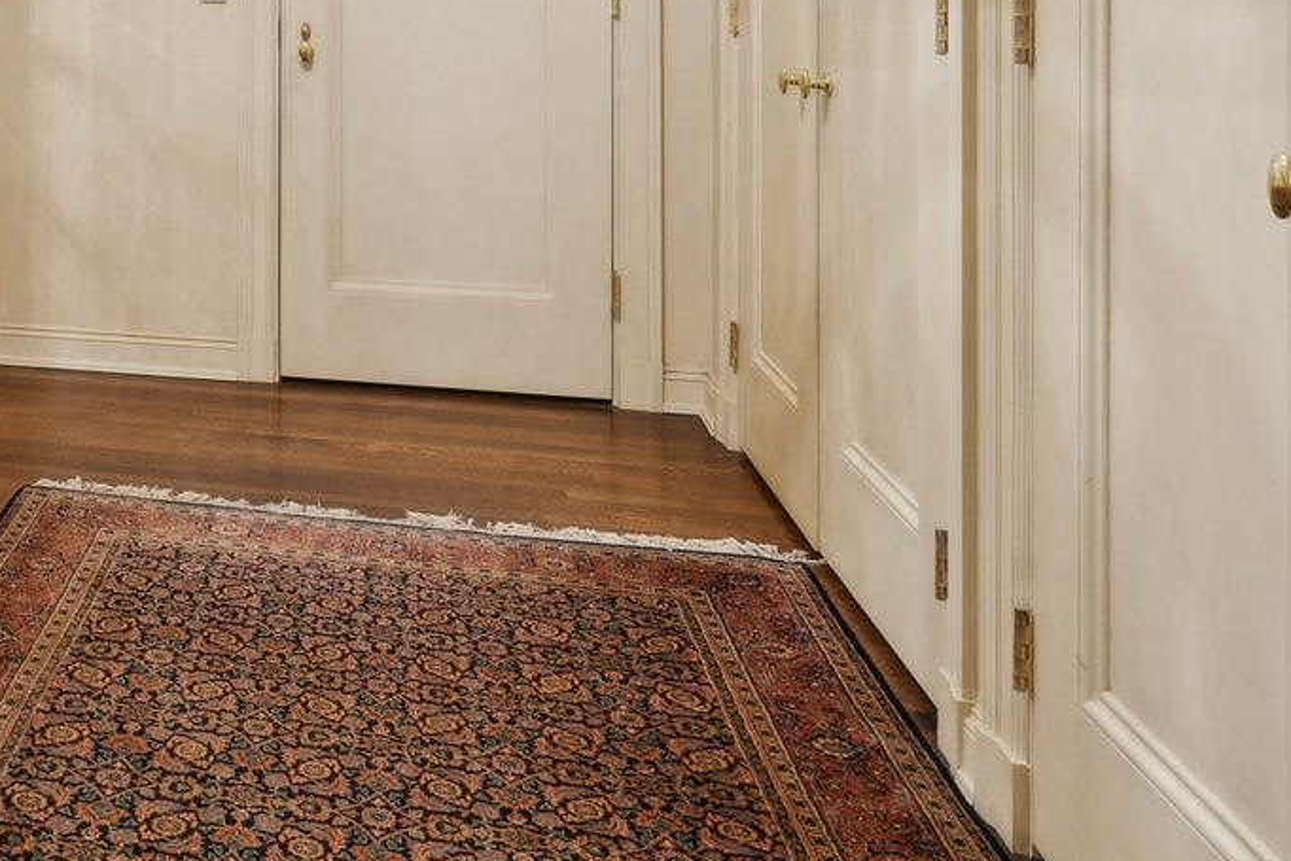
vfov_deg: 32.4
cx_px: 13
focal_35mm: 38
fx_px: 1363
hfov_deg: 43.7
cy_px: 13
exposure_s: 1/4
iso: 320
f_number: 8
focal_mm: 16
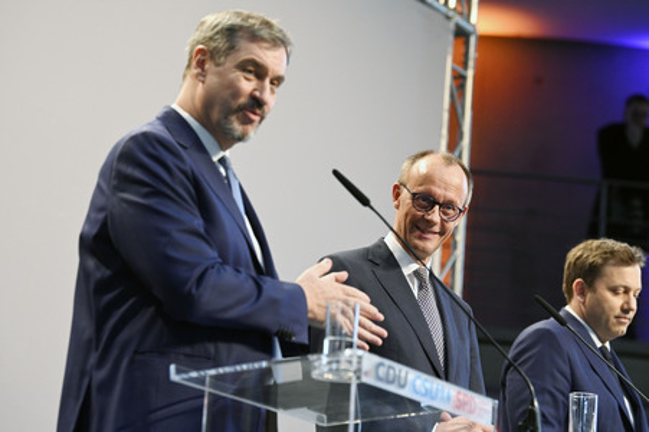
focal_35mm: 130
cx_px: 324
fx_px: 2342
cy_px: 216
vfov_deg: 10.5
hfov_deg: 15.8
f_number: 4.5
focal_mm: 130
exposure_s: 1/800
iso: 4000
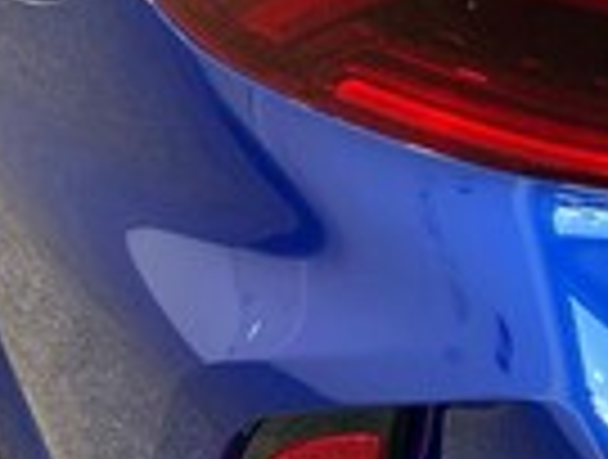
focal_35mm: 90
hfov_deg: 19.7
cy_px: 43
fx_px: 1585
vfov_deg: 16.3
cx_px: 820
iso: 32
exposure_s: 1/122
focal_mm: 3
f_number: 1.8
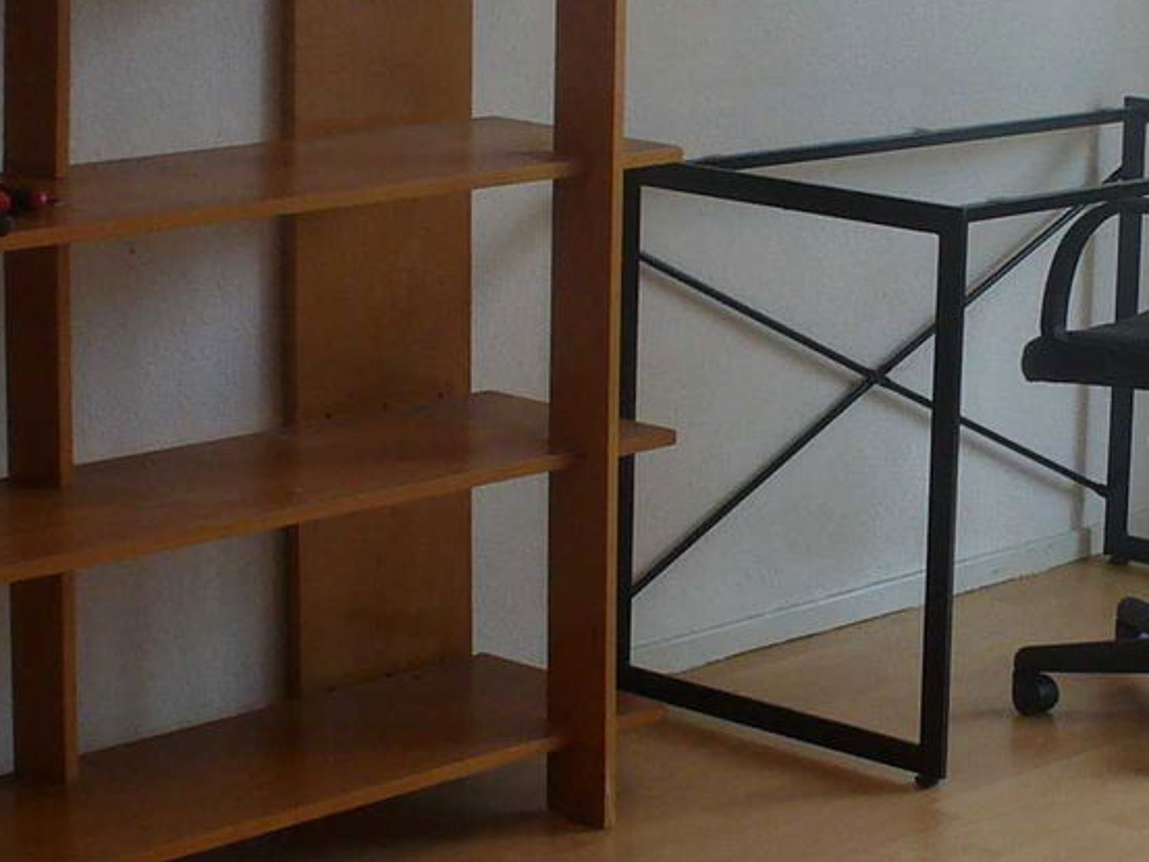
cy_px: 336
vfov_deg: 13.8
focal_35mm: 107
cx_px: 968
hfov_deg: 18.2
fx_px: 3552
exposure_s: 1/50
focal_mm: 6.1
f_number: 2.8
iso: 80
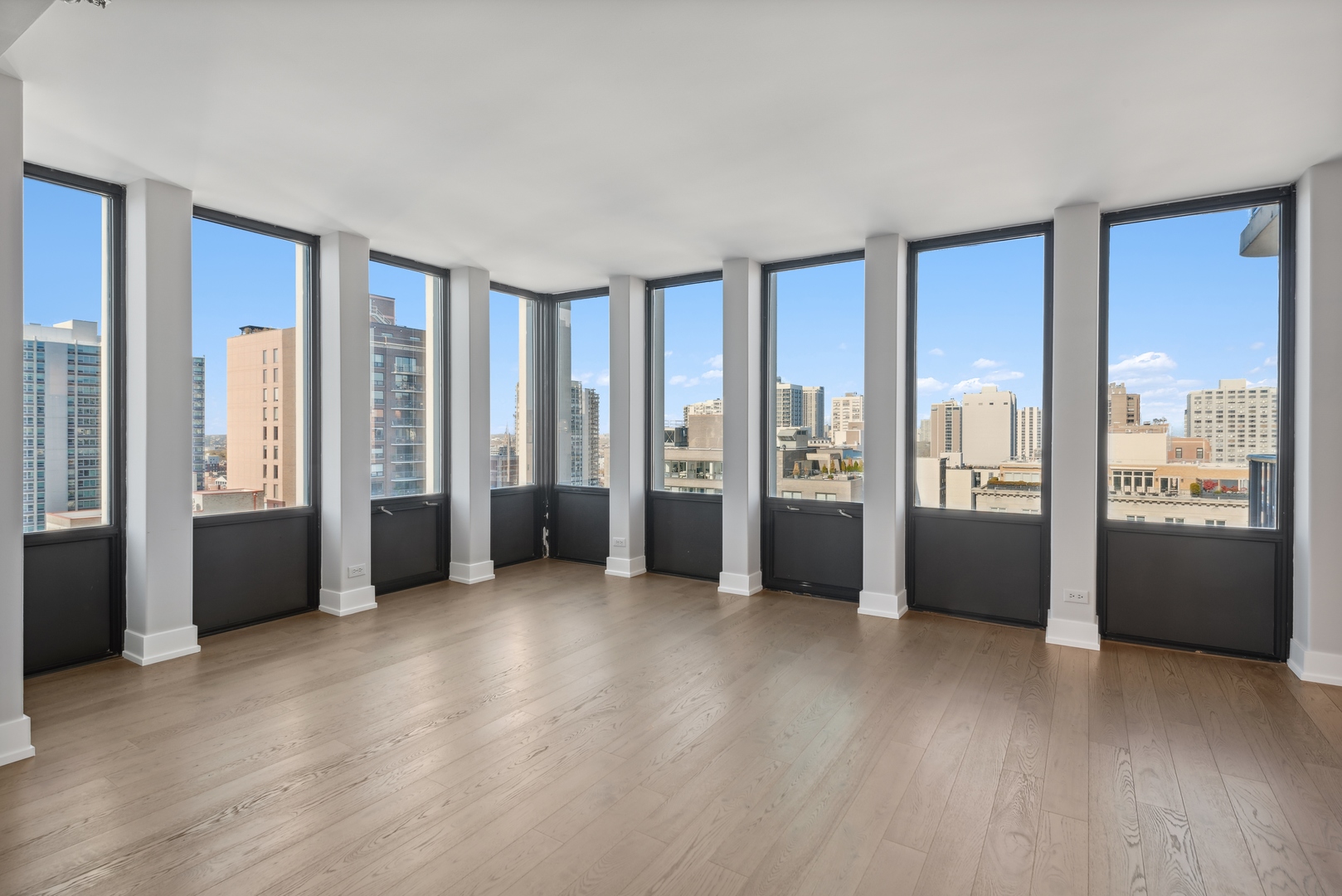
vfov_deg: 67.4
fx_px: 671
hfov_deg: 90.0
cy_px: 448
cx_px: 671
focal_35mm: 18
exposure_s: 1
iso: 100
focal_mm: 18
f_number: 8
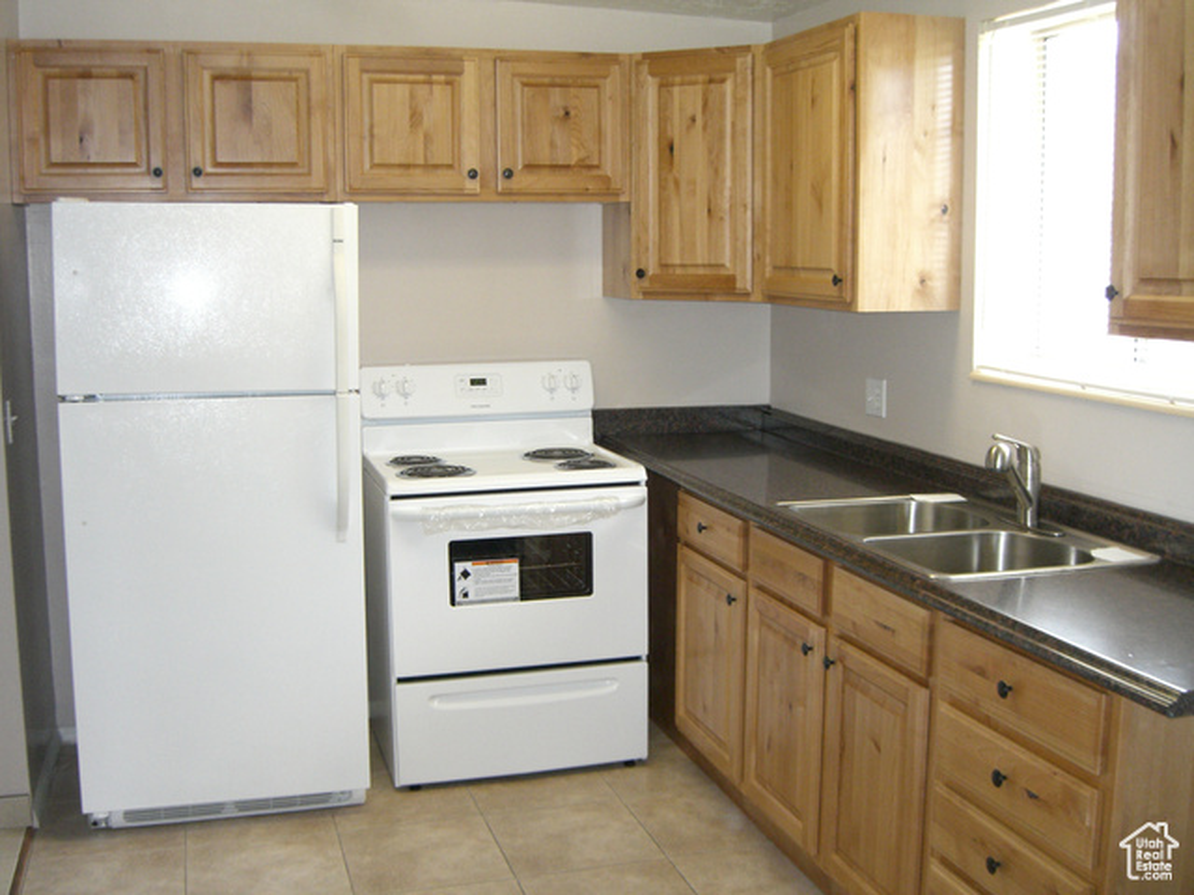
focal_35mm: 38
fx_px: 1311
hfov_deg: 49.0
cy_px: 448
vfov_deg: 37.7
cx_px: 597
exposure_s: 1/125
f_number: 2.8
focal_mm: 7.9
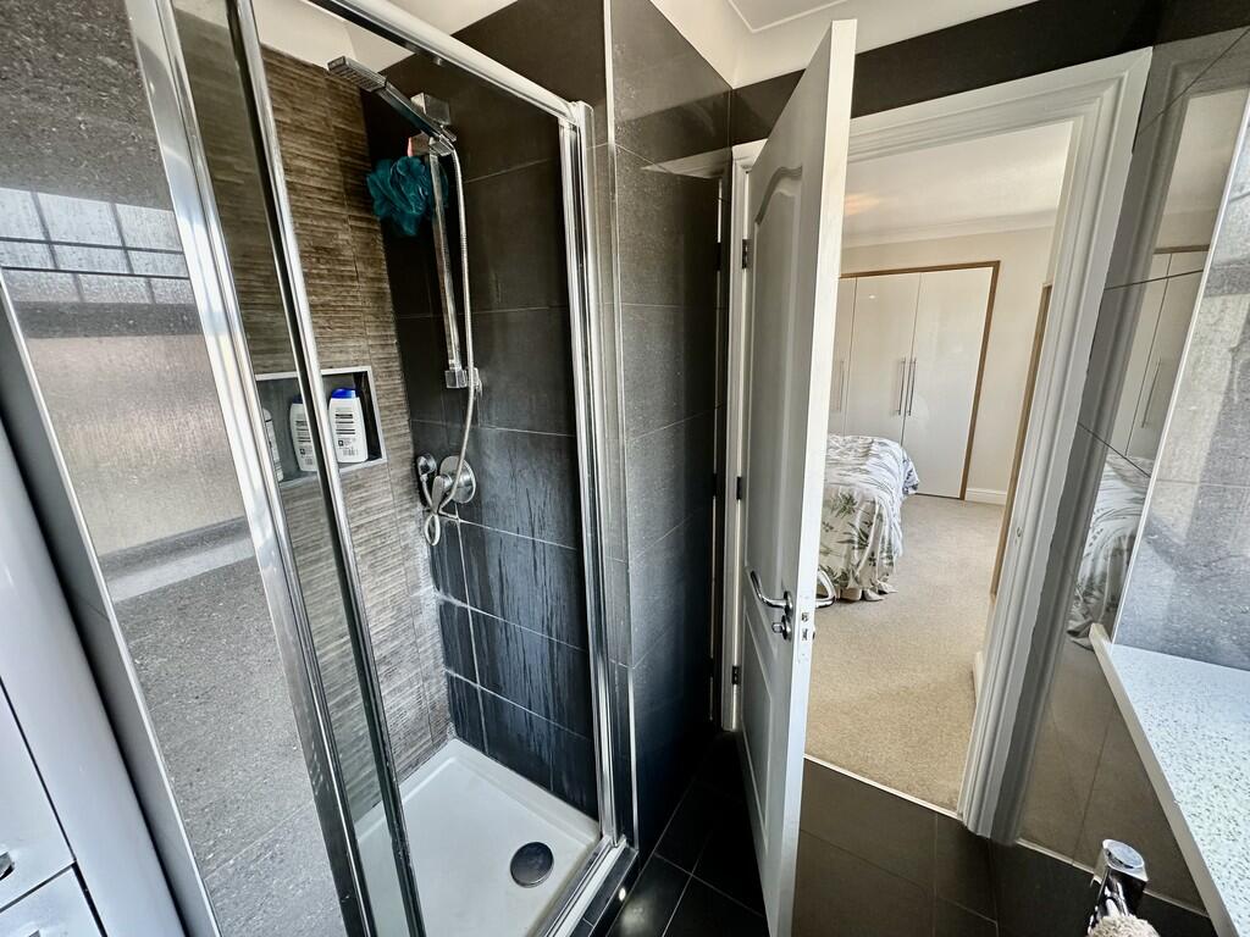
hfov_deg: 102.1
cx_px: 625
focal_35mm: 14
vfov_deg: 85.7
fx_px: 506
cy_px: 468
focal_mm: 2.22
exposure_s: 1/100
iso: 200
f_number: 2.2
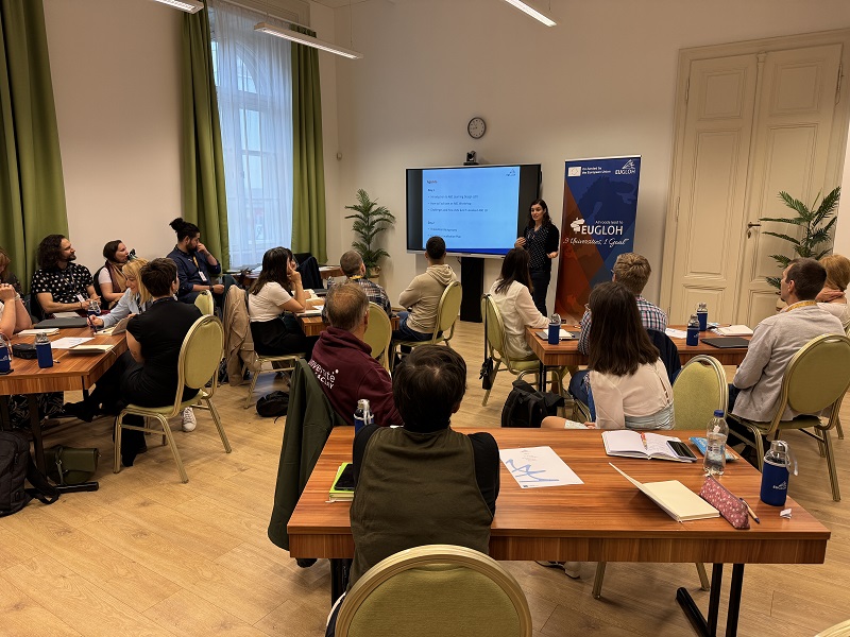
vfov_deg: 56.8
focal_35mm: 24
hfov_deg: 71.6
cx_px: 425
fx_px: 589
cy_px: 318
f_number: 1.78
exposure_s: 1/90
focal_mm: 6.76
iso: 160
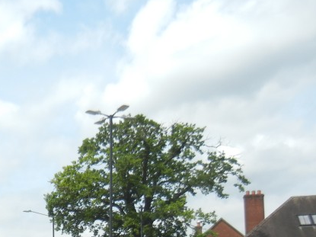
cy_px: 261
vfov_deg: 19.1
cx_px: -34
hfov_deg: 24.5
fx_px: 675
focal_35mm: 74
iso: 160
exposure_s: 1/447
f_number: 7
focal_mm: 5.4
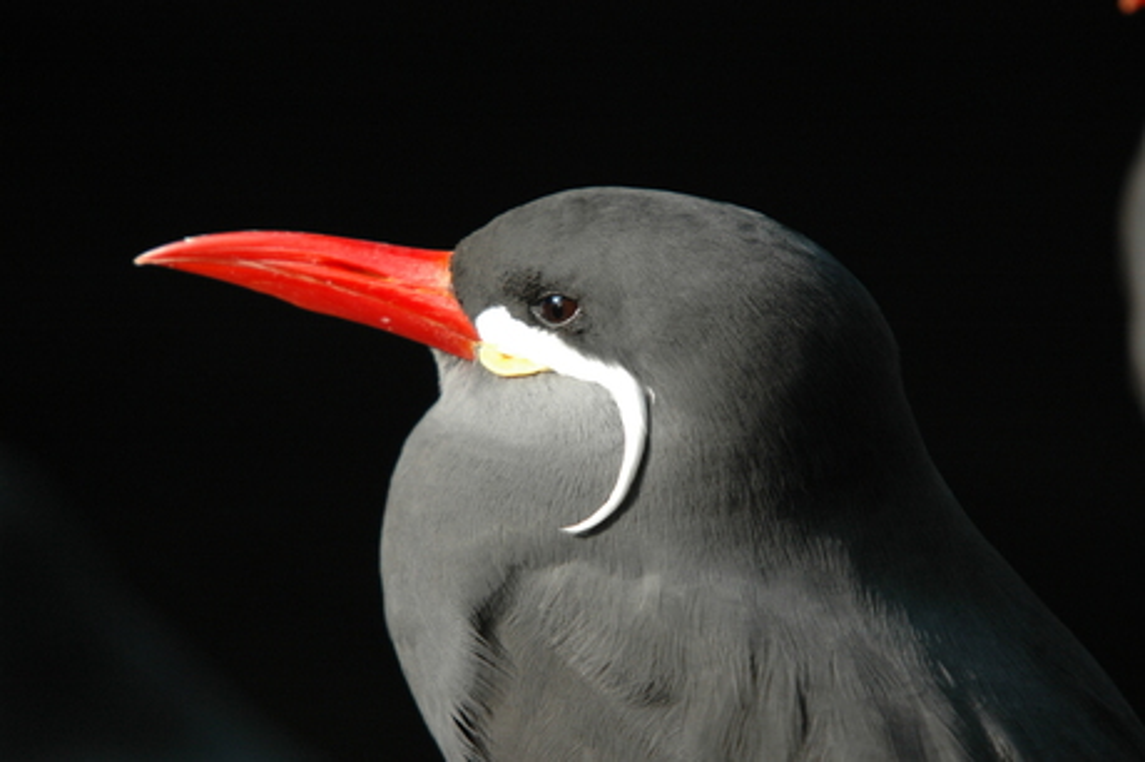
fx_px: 20023
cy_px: 381
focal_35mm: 630
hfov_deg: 3.3
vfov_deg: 2.2
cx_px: 572
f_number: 6.3
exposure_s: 1/250
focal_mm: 420
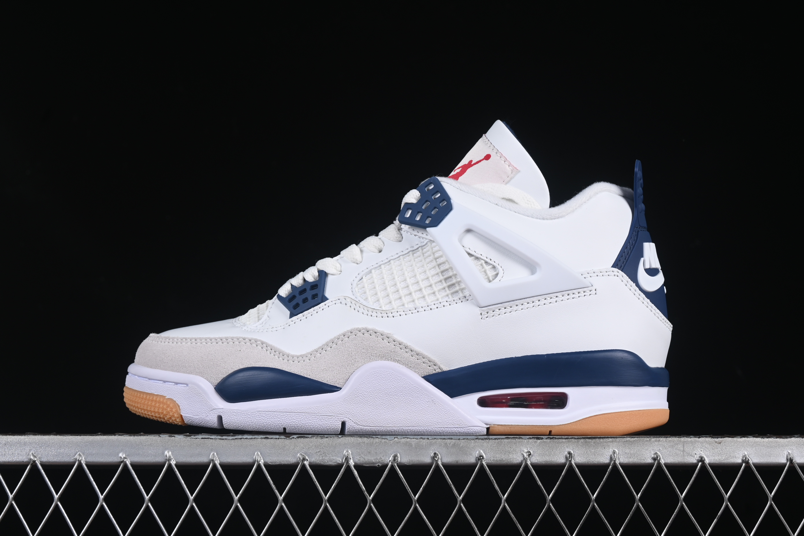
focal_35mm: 75
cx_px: 402
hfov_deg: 27.0
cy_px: 268
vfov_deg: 18.2
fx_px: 1675
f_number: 8
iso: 160
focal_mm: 50
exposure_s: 1/80
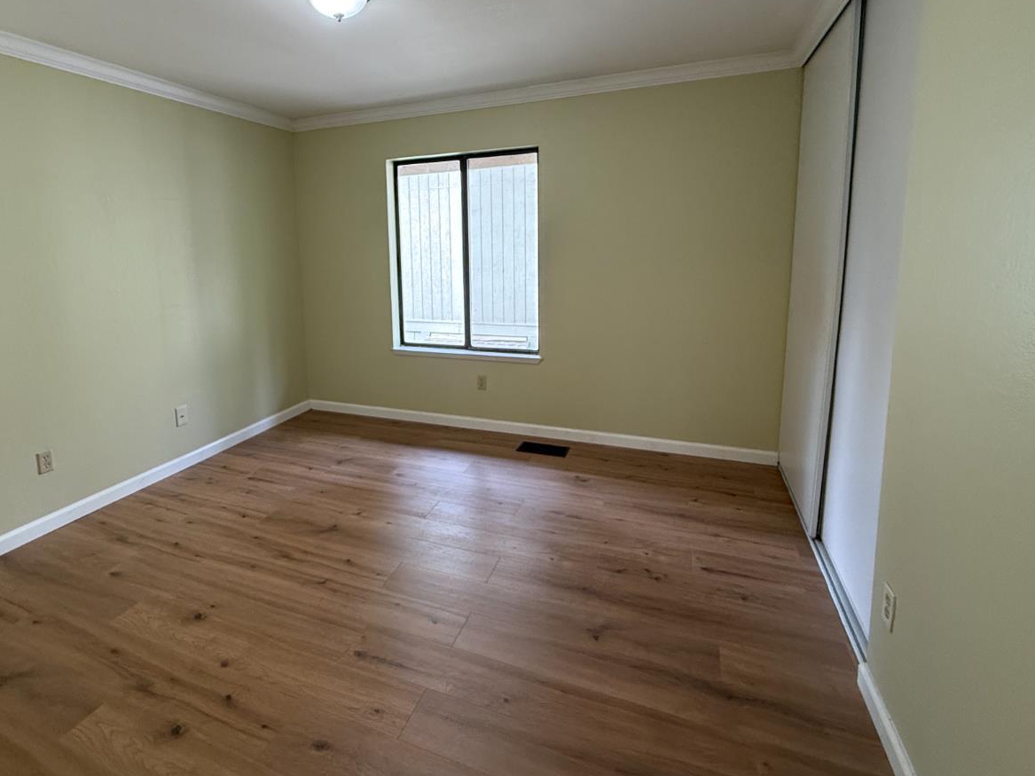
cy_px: 318
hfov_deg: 87.3
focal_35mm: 18
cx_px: 453
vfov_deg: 71.0
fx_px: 538
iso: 200
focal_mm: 2.22
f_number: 2.2
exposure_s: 1/60
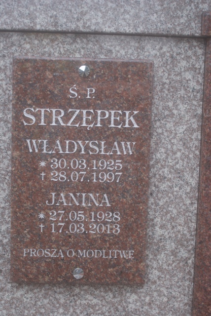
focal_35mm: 52
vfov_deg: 37.8
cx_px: 106
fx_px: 461
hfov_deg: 25.8
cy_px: 158
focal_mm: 35
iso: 125
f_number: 5.6
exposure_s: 1/60
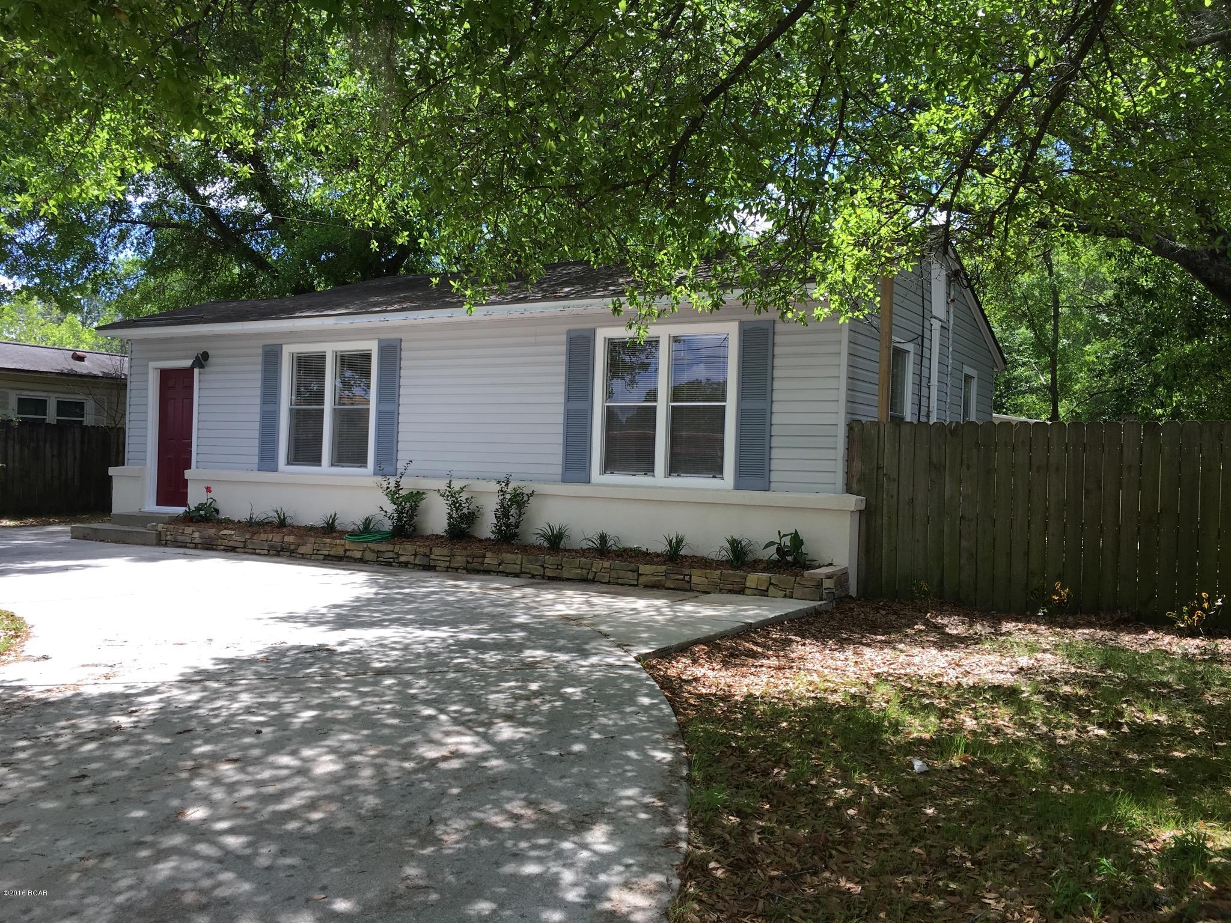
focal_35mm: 29
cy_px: 462
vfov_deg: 48.2
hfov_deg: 61.7
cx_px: 616
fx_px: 1031
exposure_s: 1/469
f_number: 2.2
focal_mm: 4.15
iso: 25
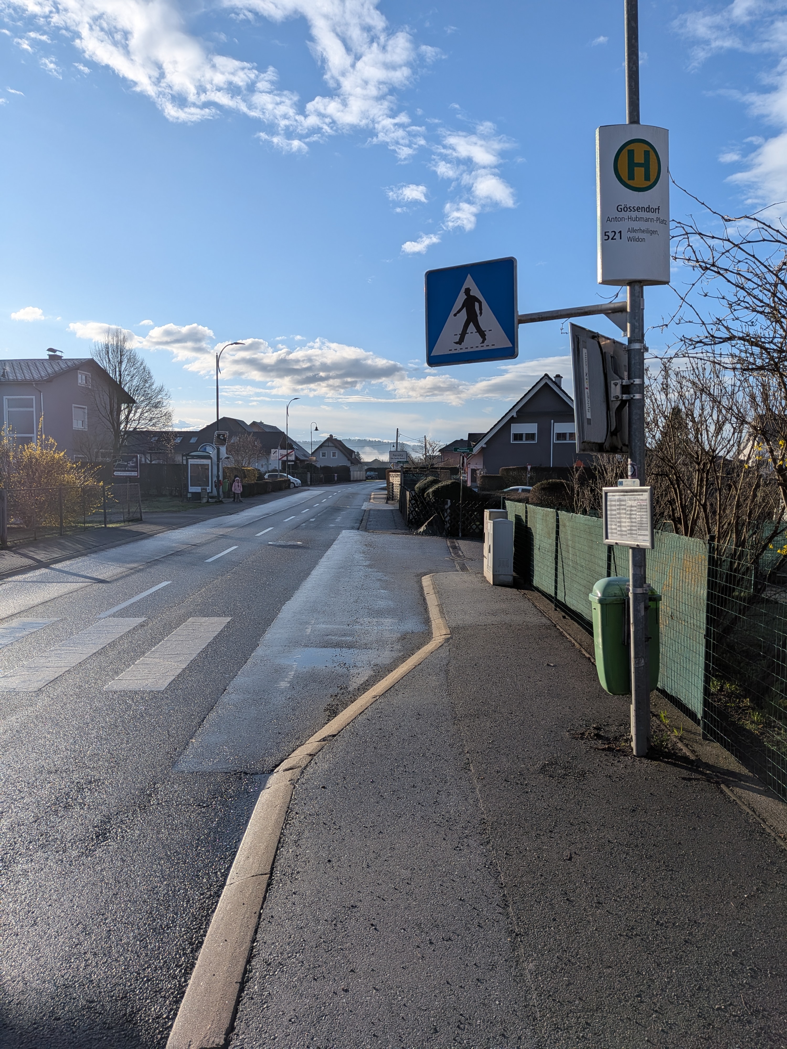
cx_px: 394
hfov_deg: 56.8
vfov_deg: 71.6
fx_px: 728
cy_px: 524
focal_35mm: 24
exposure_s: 1/1848
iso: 29
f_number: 1.7
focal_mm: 4.53
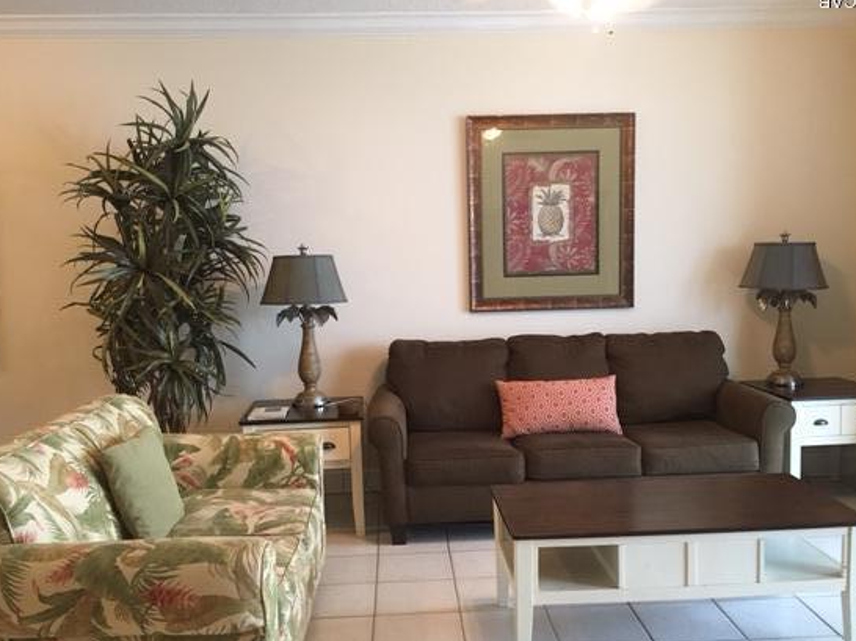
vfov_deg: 41.7
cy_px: 346
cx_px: 441
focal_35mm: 34
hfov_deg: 54.0
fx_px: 840
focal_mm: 4.15
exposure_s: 1/30
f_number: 2.2
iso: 160
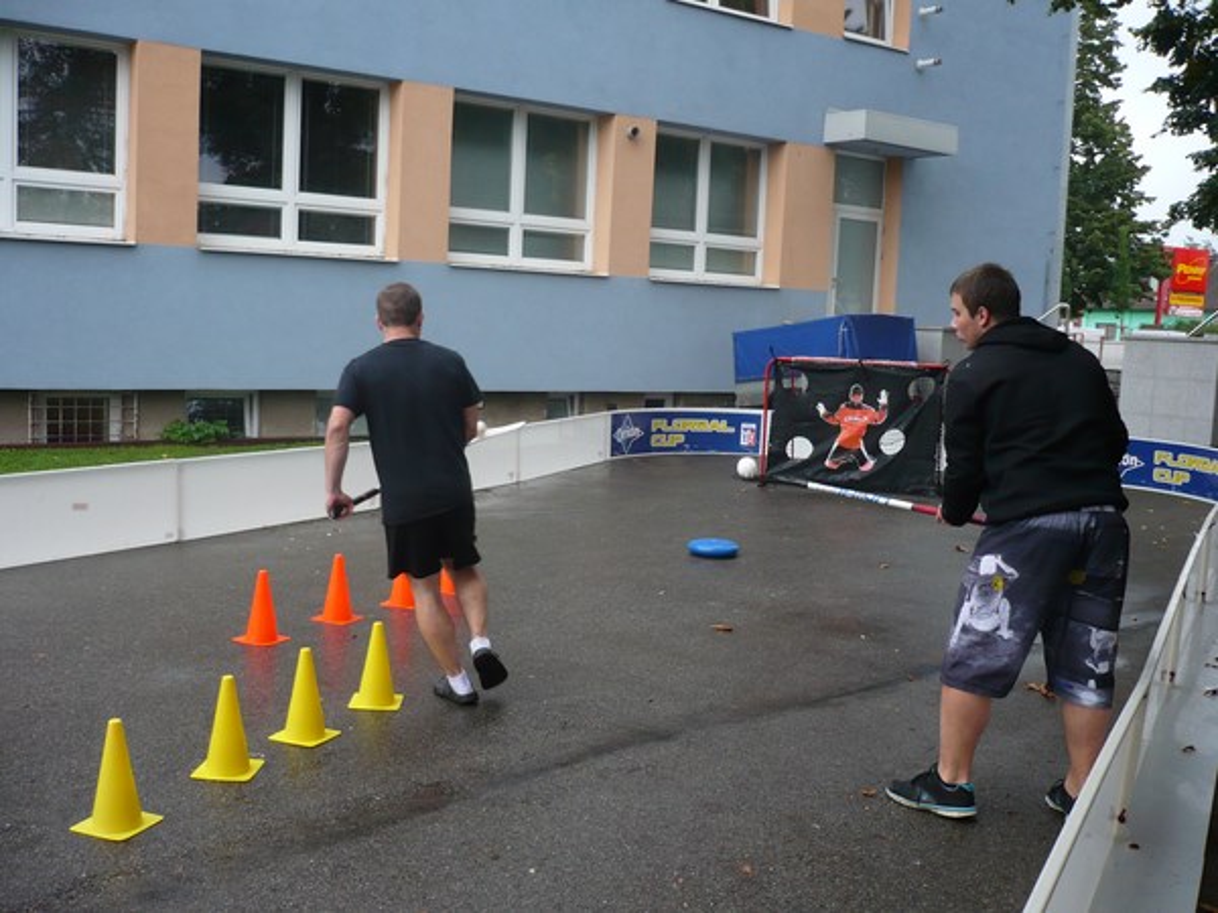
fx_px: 1232
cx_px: 609
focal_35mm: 35
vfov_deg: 40.7
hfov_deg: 52.6
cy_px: 456
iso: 125
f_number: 2.8
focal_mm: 5.8
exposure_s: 1/125
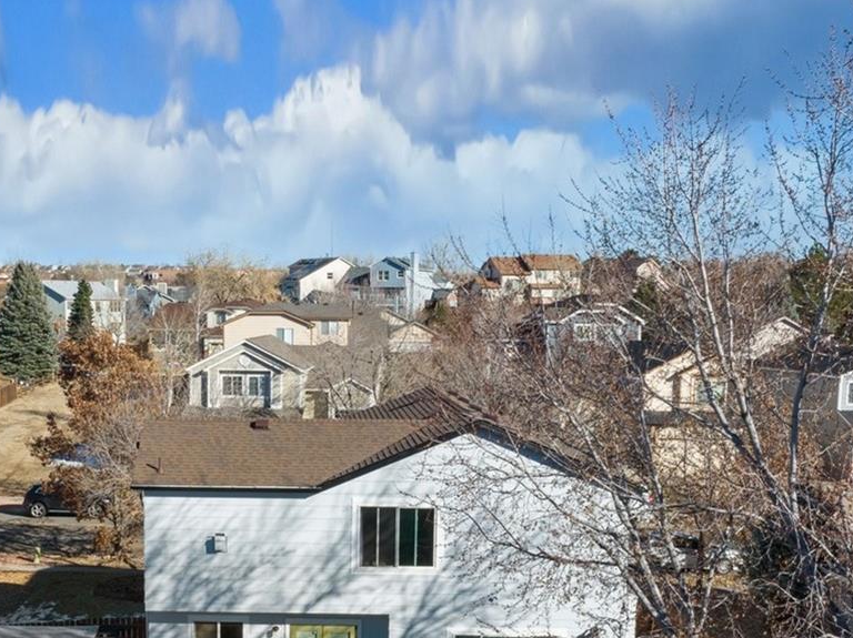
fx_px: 1231
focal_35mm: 50
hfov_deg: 37.7
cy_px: 485
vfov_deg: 28.6
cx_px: 272
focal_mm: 12.3
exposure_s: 1/160
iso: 100
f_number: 10
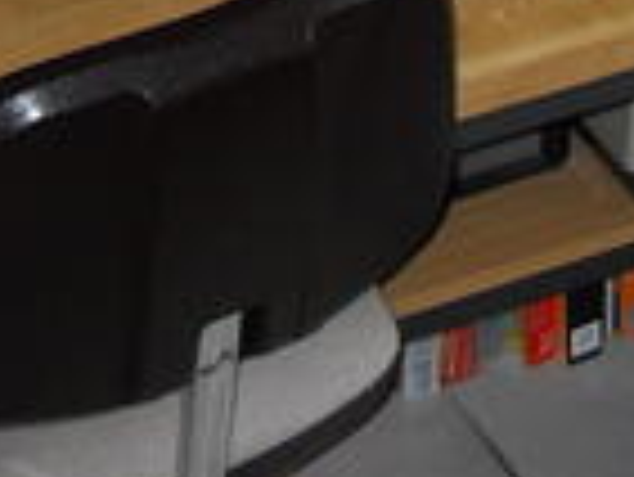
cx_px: 683
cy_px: -806
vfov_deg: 7.1
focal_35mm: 193
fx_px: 3538
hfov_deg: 10.1
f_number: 2.8
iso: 100
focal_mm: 6.3
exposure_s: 1/45
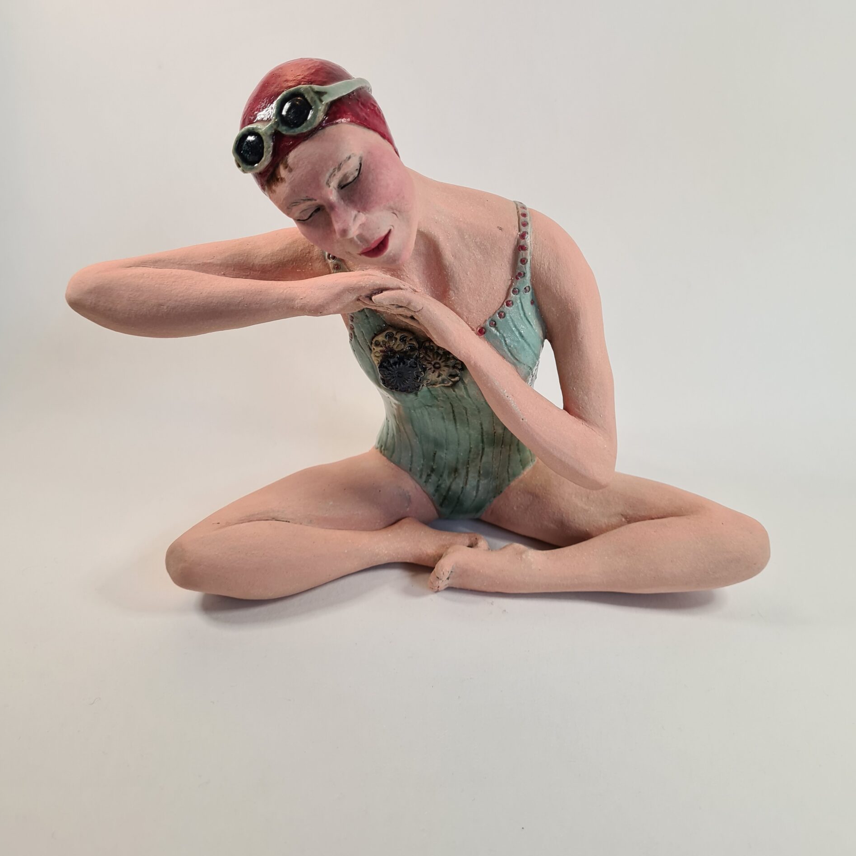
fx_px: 867
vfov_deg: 52.3
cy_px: 354
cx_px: 426
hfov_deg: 52.5
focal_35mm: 31
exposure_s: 1/100
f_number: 1.8
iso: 80
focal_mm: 5.4
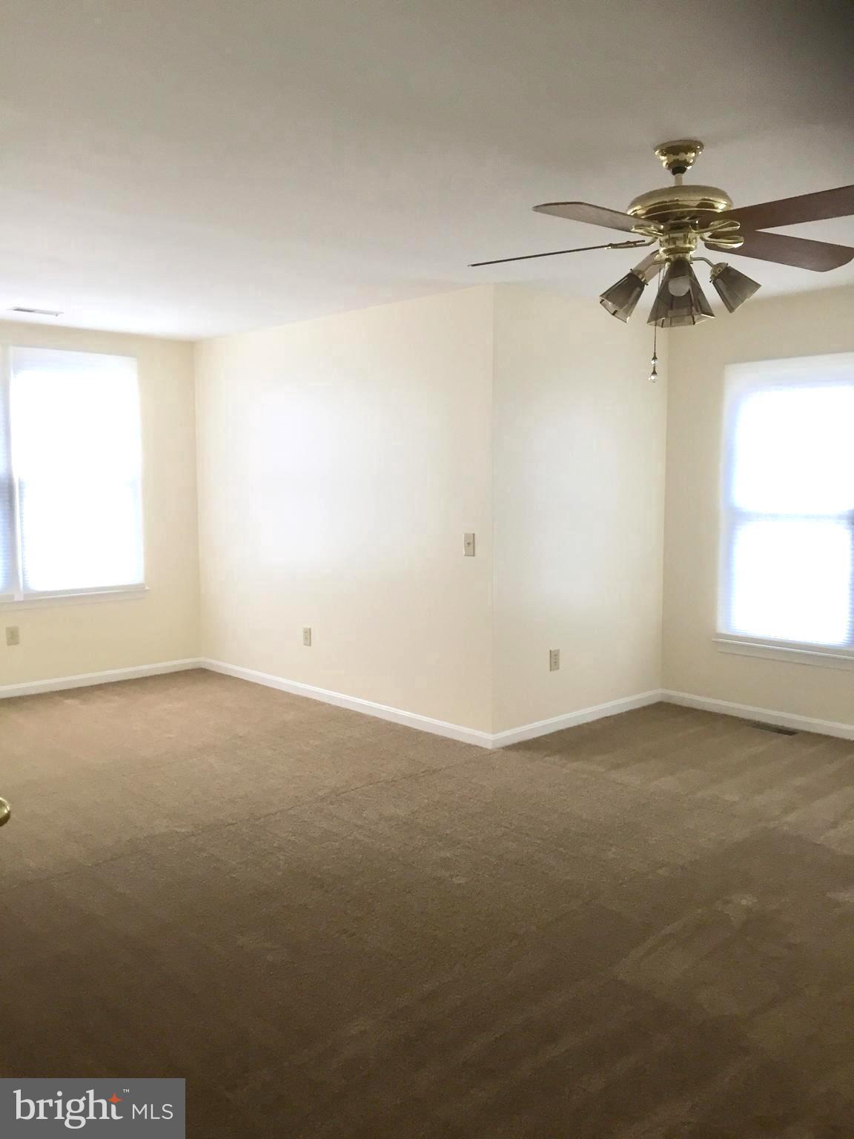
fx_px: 954
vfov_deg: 61.7
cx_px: 427
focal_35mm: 29
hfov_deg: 48.2
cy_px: 570
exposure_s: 1/30
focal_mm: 4.15
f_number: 2.2
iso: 80
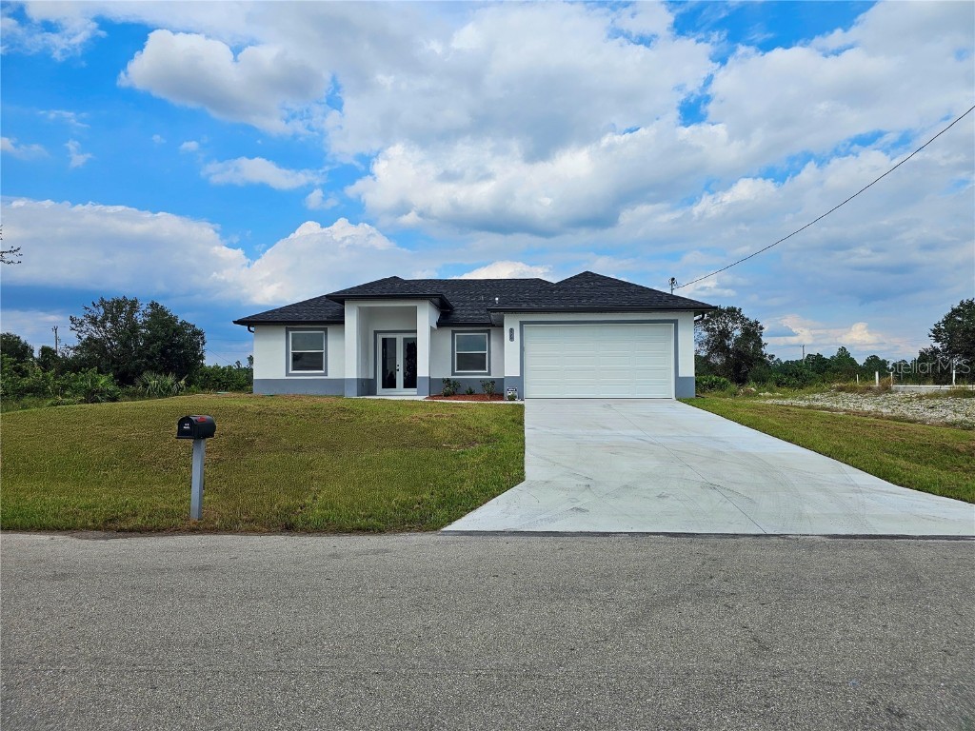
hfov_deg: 73.9
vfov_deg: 58.9
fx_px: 648
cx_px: 488
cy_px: 366
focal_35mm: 23
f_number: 1.7
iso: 10
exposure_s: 1/1170
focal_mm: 6.3
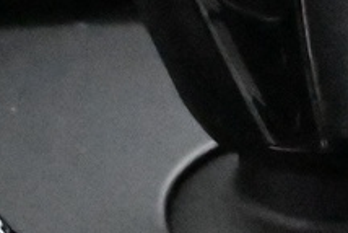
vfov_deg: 3.3
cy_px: -295
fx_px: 3947
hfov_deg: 5.0
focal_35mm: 408
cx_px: 275
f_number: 5.3
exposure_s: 1/60
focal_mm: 36
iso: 22800
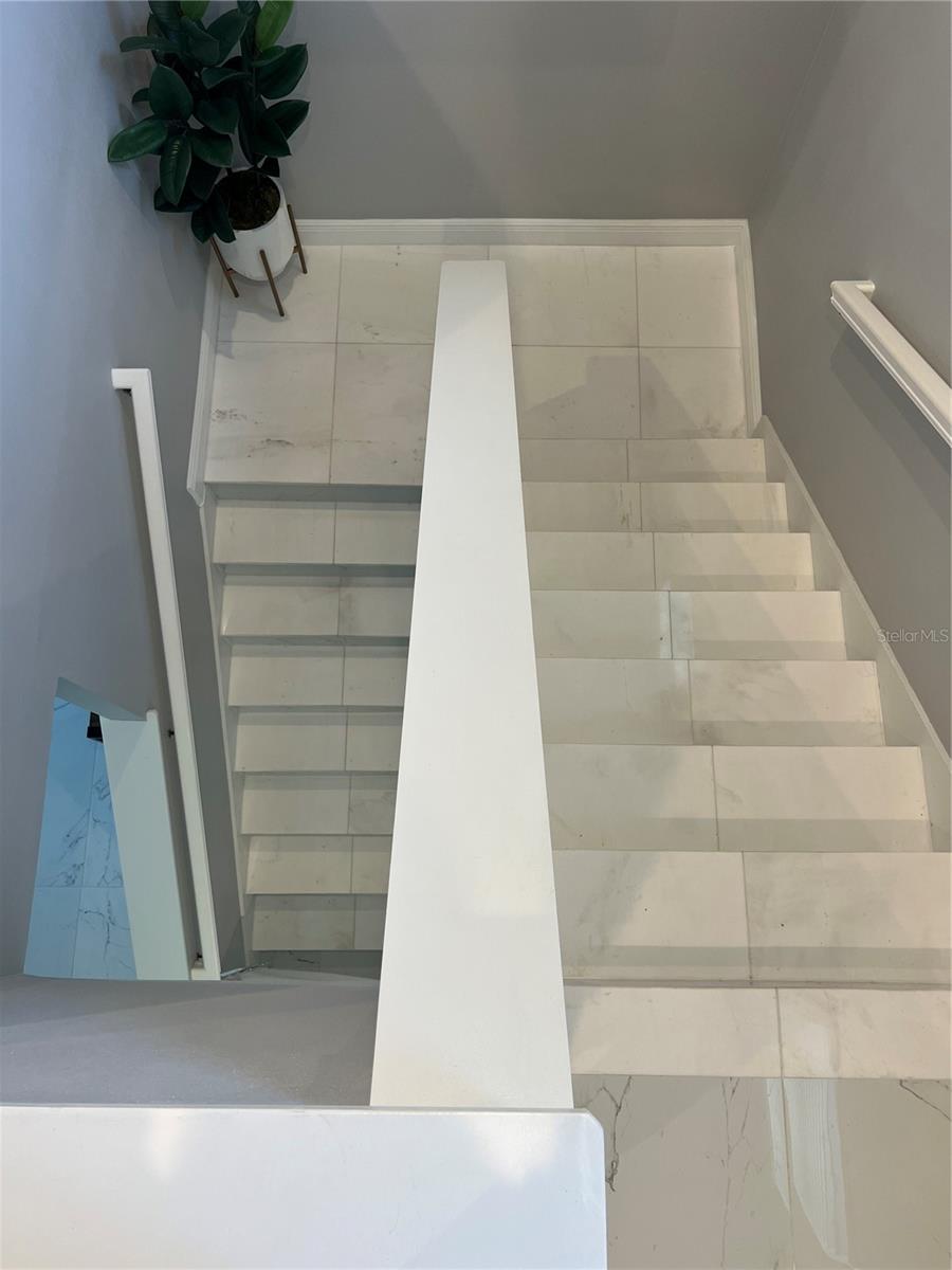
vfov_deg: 67.3
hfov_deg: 53.1
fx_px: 953
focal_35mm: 26
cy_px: 635
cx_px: 476
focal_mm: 5.7
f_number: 1.5
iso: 64
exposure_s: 1/120
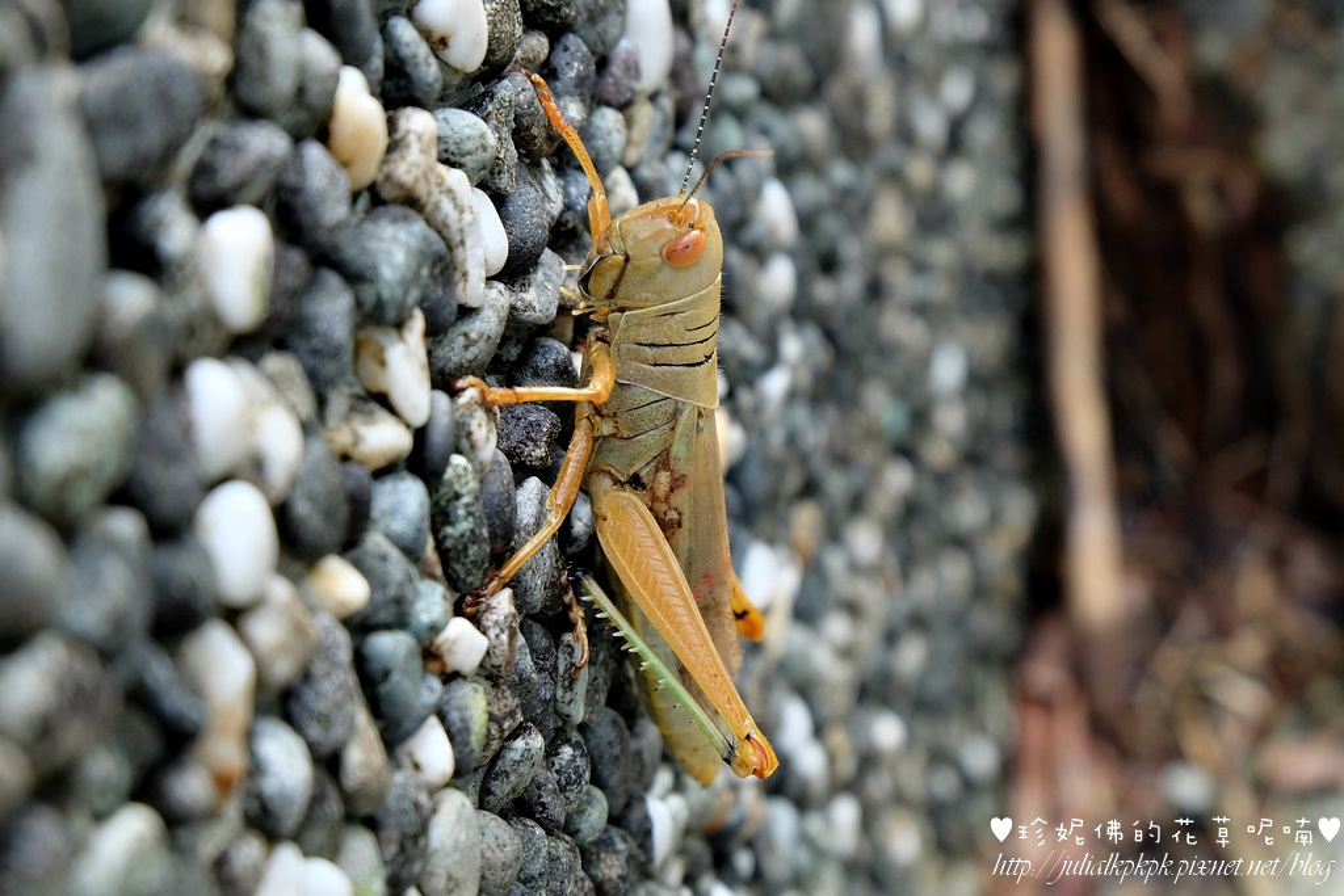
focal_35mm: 75
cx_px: 672
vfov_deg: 18.2
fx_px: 2800
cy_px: 448
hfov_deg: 27.0
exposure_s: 1/180
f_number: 8
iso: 800
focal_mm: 50
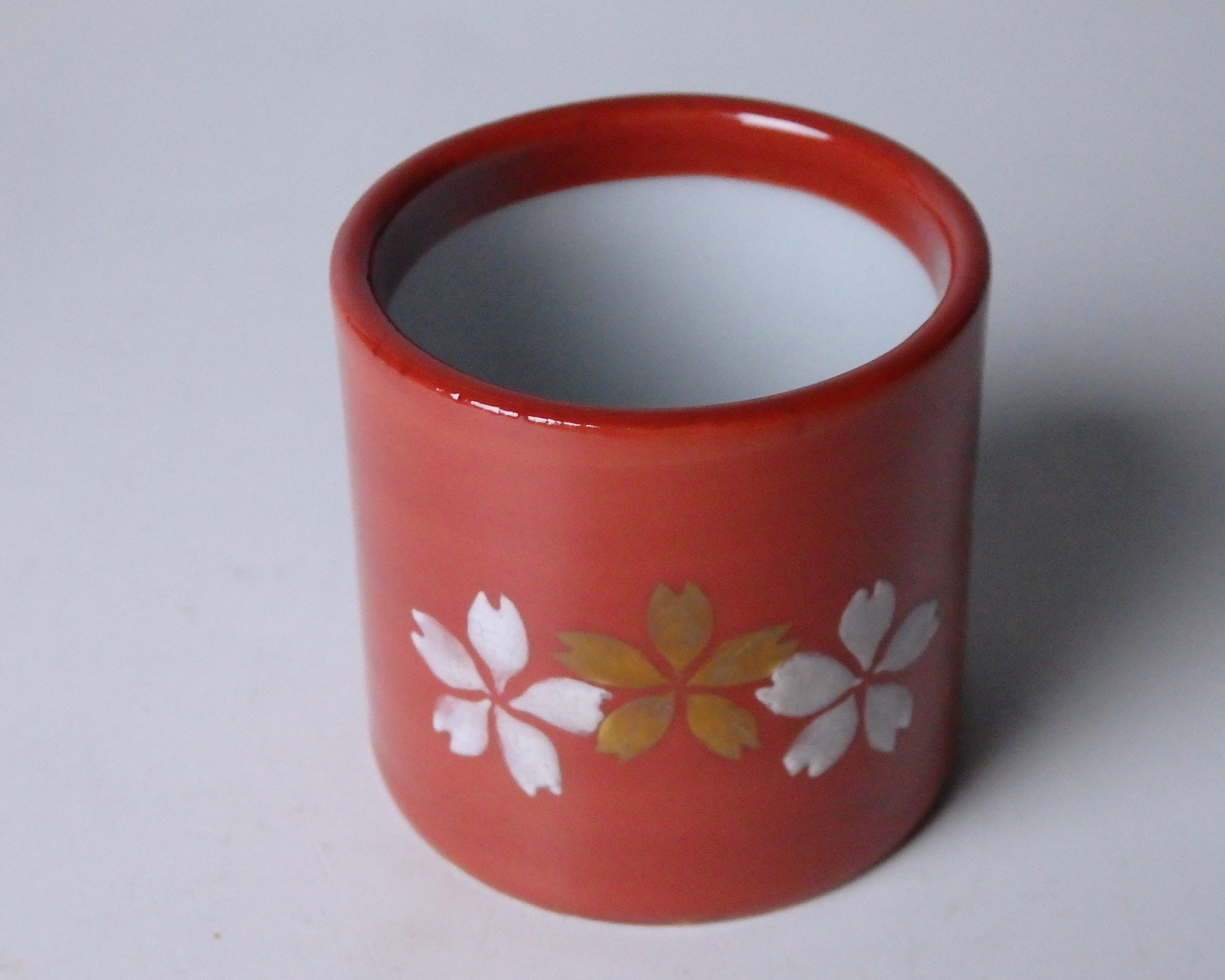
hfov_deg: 27.5
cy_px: 491
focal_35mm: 69
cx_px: 654
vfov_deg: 22.2
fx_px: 2501
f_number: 4.4
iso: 1600
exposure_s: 1/200
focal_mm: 11.9
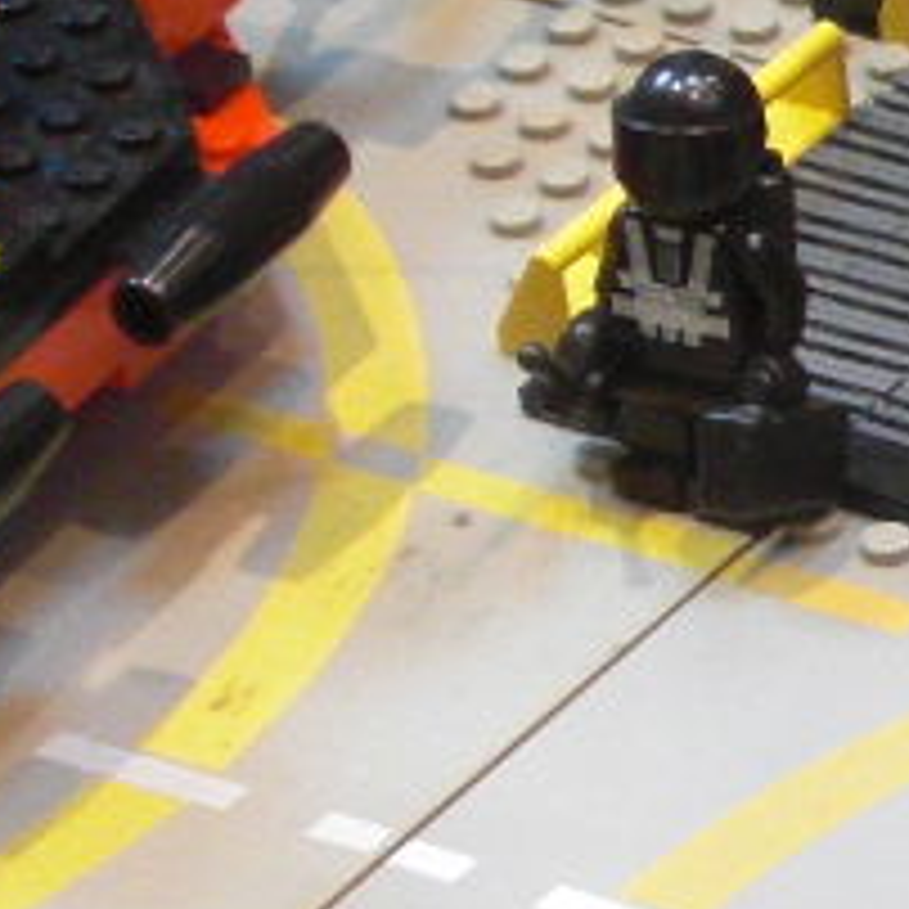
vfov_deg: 4.2
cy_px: 711
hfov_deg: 4.1
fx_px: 12300
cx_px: 2529
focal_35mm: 414
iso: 200
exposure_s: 1/8
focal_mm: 13.1
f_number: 4.2
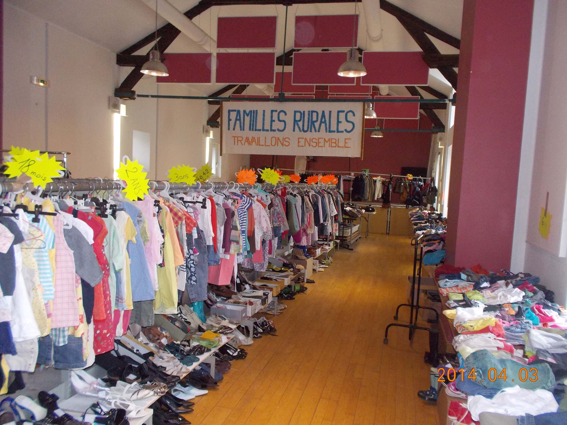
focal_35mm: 29
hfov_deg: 61.7
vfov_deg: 48.2
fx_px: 475
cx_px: 284
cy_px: 212
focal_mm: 4.1
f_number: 3.3
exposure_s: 1/25
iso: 320
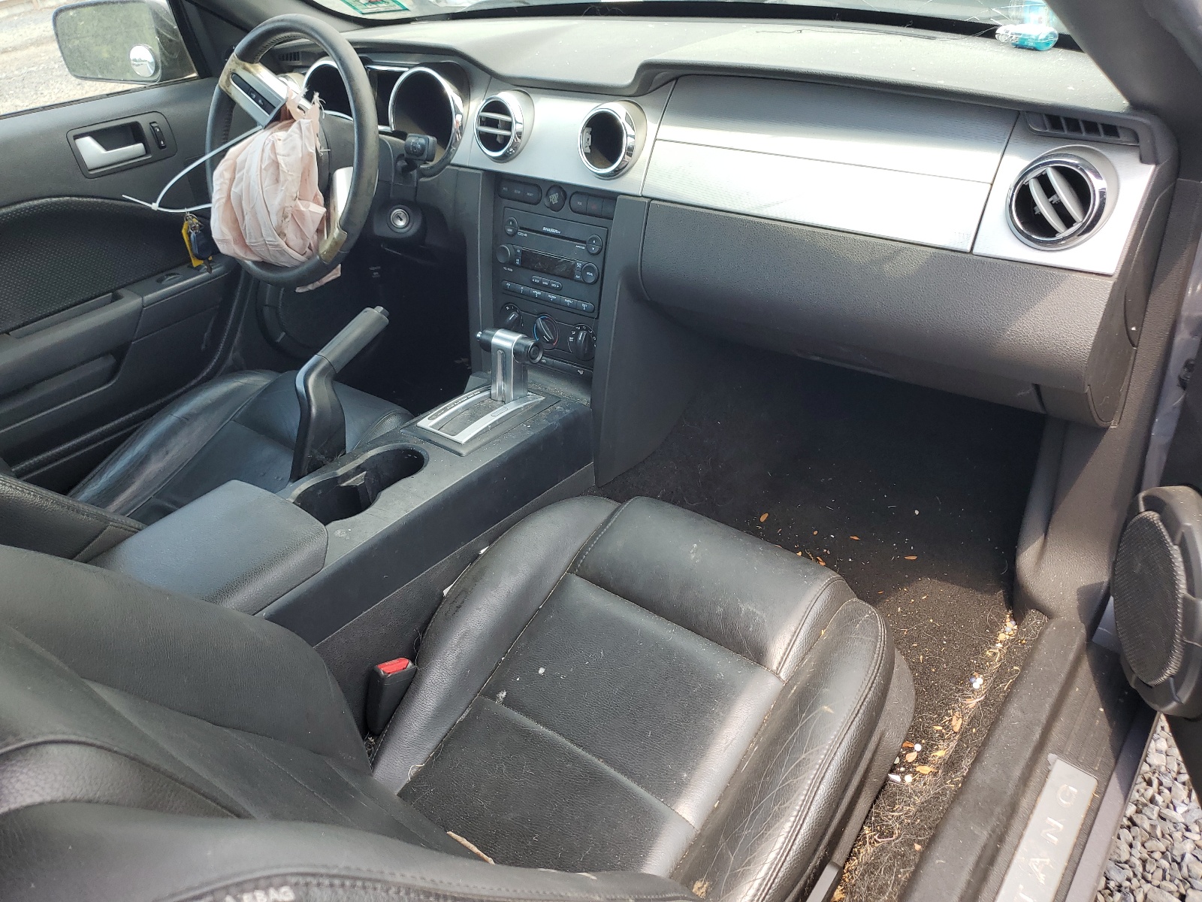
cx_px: 601
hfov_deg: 67.3
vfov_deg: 53.1
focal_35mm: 26
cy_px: 451
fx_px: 903
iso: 50
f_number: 1.5
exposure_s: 1/286
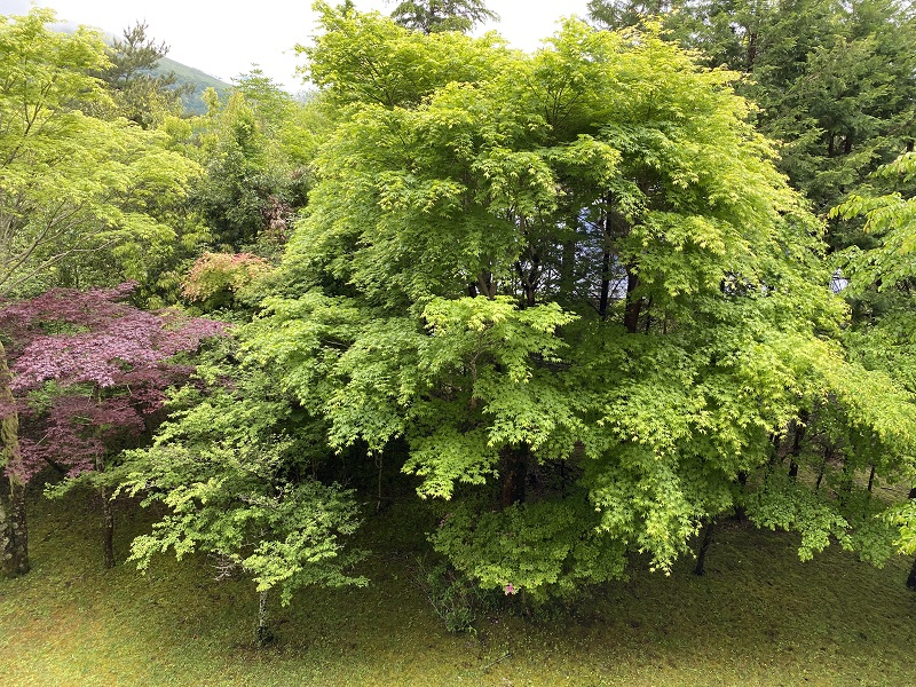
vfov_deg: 53.1
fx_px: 688
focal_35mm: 26
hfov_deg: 67.3
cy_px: 344
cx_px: 458
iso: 32
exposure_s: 1/200
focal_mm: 4.25
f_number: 1.8
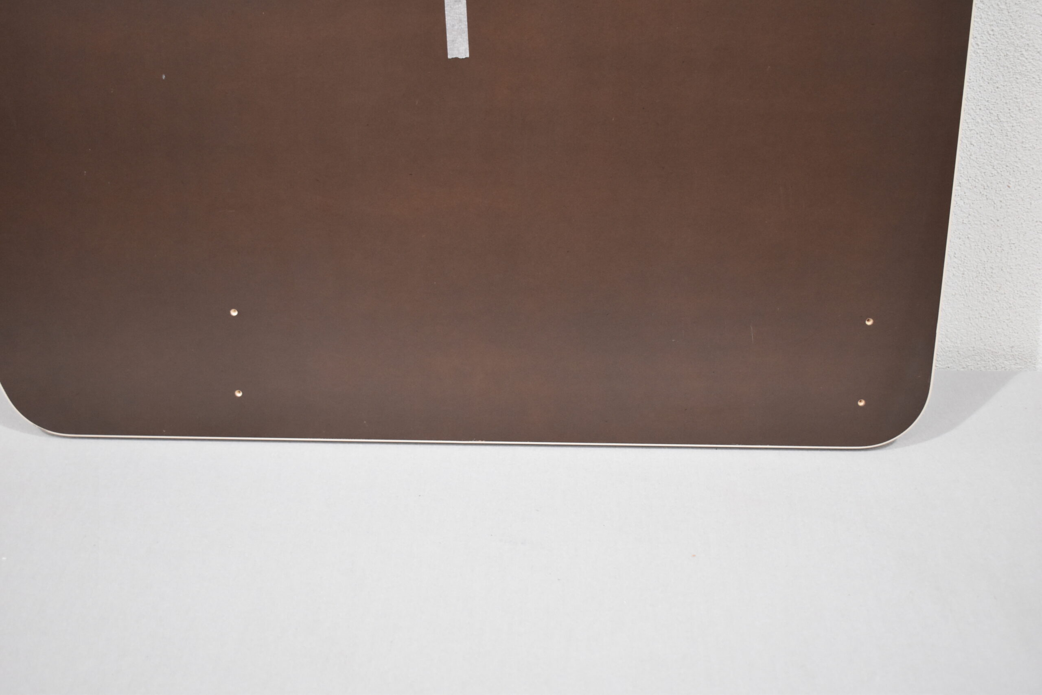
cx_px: 521
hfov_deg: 41.1
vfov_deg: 28.1
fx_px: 1389
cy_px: 348
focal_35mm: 48
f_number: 4.5
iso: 1100
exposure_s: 1/125
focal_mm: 32
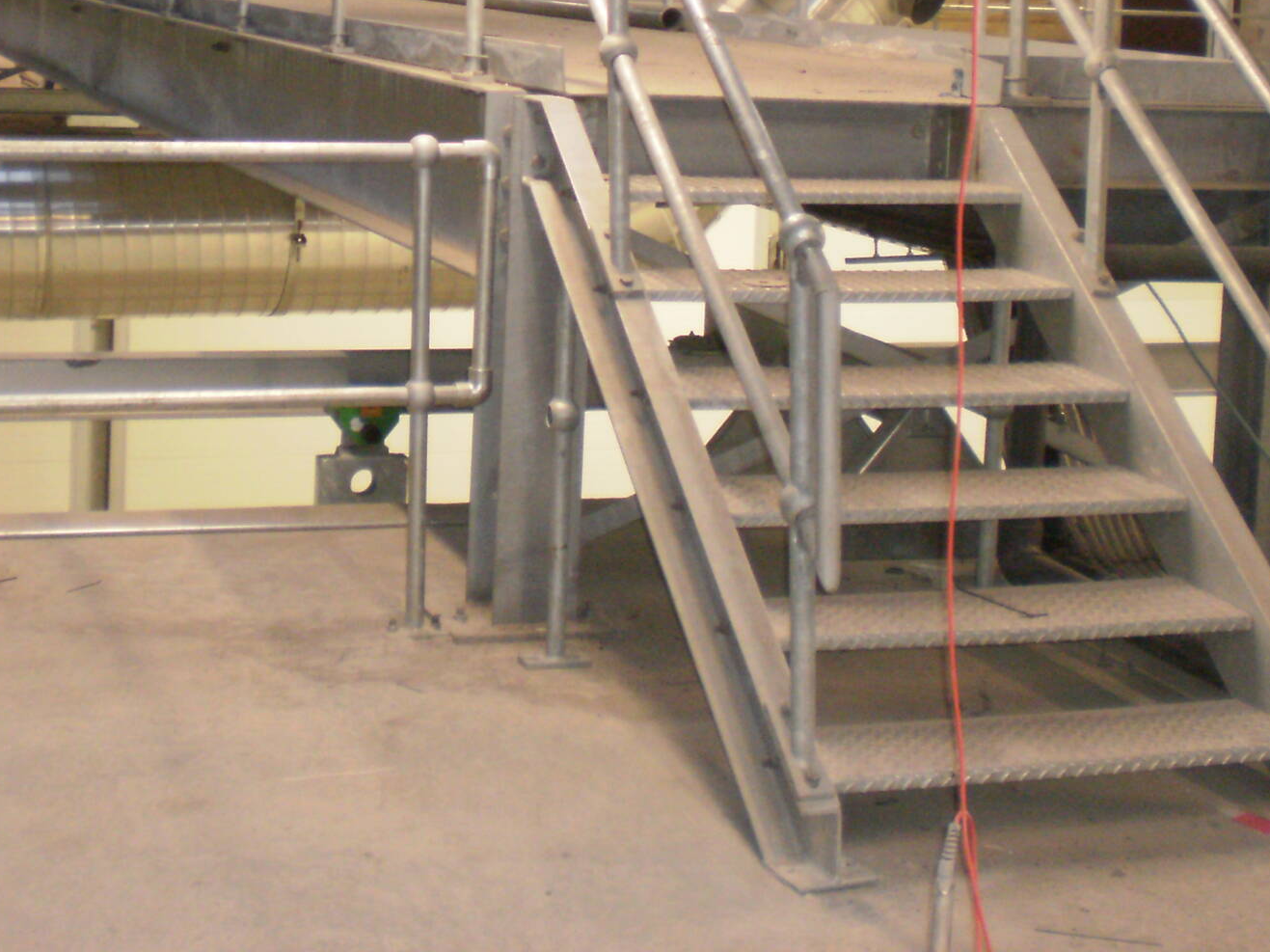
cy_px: 34
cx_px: 467
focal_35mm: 70
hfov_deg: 27.7
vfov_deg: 20.4
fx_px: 2567
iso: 250
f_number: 3.1
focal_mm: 6.3
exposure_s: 1/30
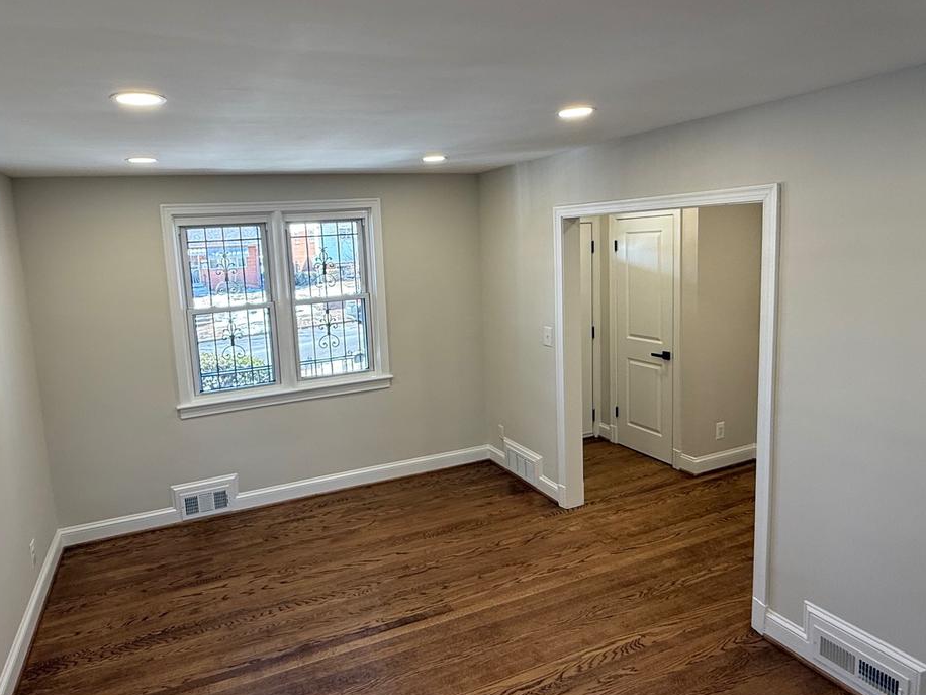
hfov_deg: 75.9
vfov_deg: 61.0
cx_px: 393
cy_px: 317
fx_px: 589
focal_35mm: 22
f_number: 2.2
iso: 80
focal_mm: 2.22
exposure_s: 1/99
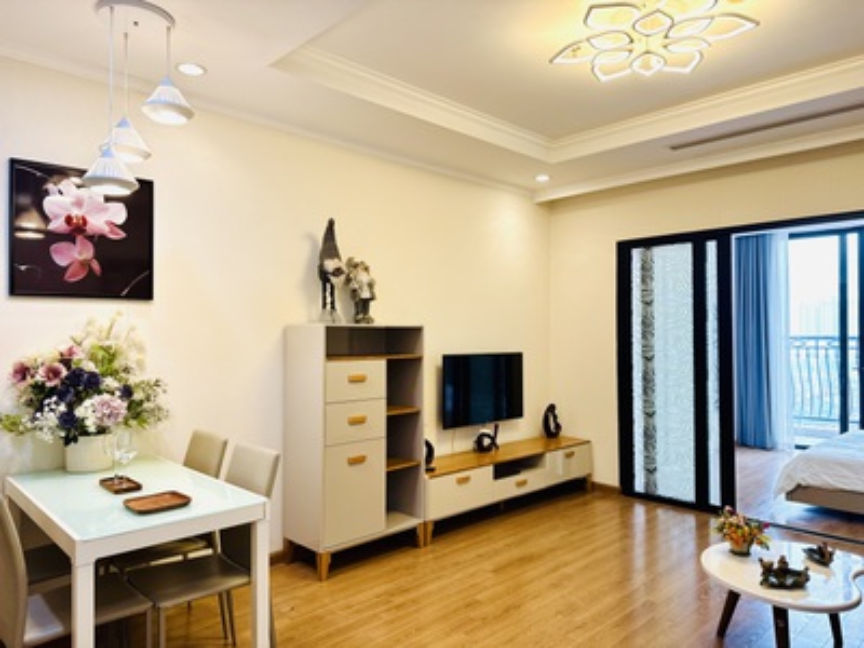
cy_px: 324
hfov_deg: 71.6
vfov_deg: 56.8
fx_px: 599
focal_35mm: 24
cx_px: 432
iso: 64
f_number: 1.78
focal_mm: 6.76
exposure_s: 1/100
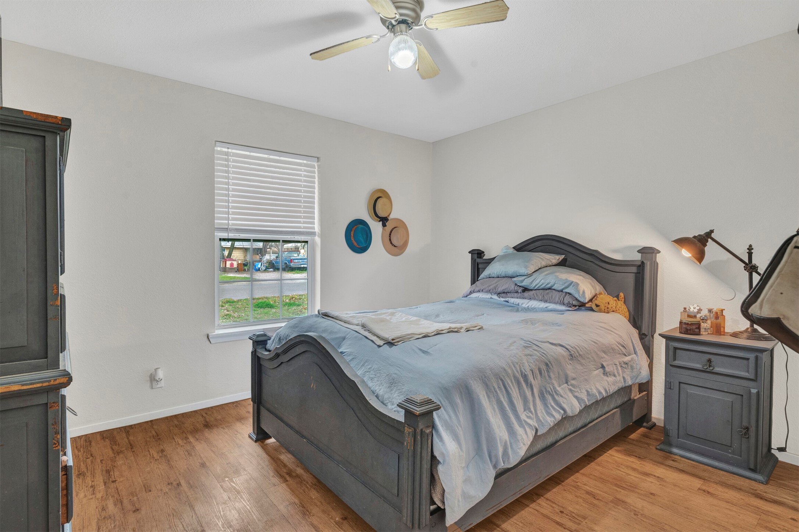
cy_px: 266
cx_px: 400
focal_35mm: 18
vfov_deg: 67.4
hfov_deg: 90.0
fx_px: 399
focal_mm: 18
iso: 400
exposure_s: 1/25
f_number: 8
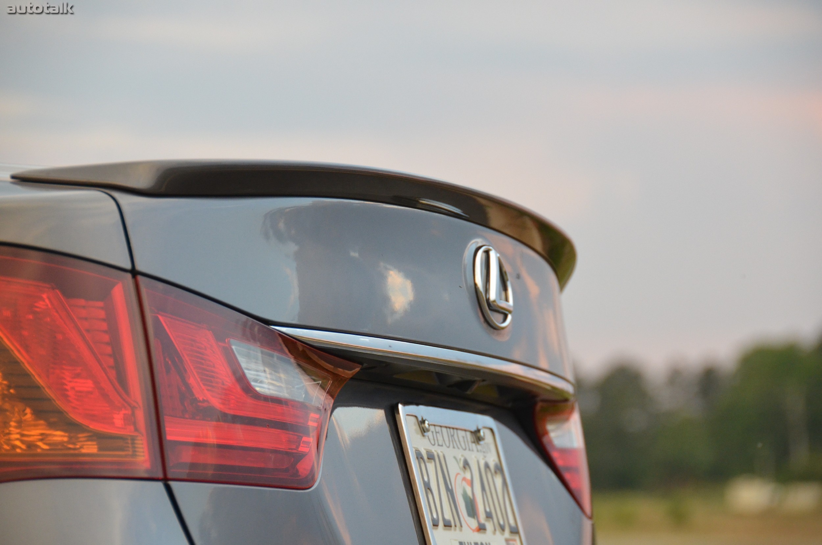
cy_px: 272
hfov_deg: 10.6
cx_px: 411
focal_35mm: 195
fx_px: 4443
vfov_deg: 7.0
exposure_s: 1/400
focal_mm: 130
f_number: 5.6
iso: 1600
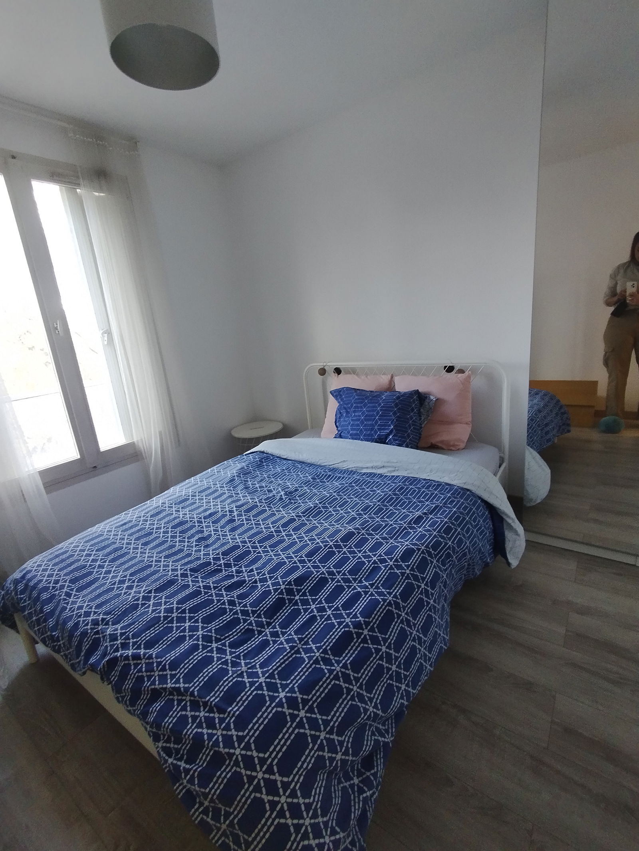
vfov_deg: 94.5
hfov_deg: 78.1
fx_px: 394
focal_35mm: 16
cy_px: 426
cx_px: 320
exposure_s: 1/33.3
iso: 170
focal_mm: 1.65
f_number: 2.2
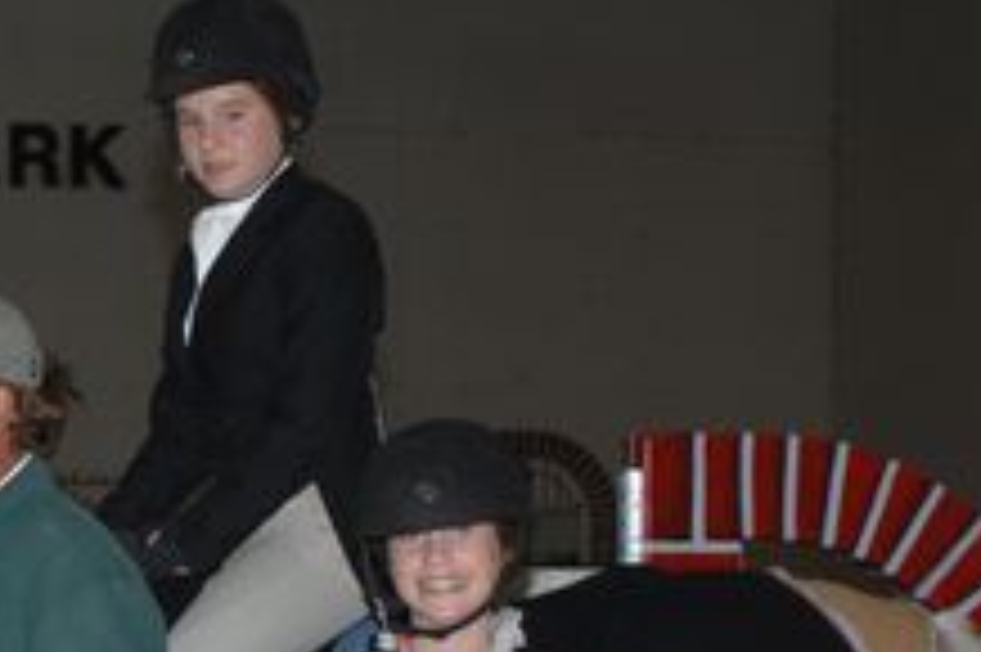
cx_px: -324
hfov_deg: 13.9
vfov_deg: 9.6
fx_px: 3839
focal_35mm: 141
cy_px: 654
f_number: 3.5
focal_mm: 32
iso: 200
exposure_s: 1/125
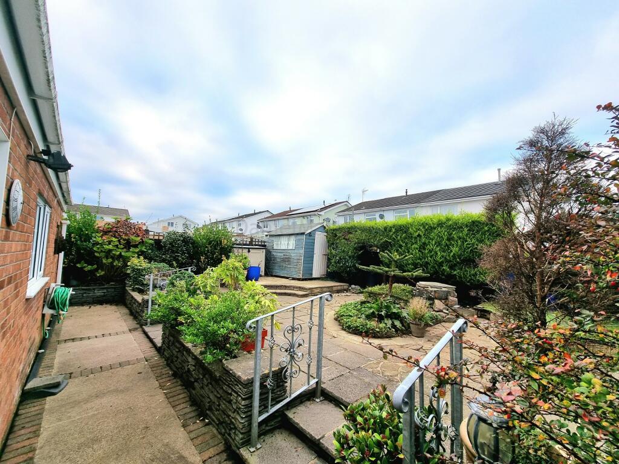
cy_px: 232
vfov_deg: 89.9
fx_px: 232
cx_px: 310
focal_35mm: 13
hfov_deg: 106.2
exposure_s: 1/172
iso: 50
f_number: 2.2
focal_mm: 2.2
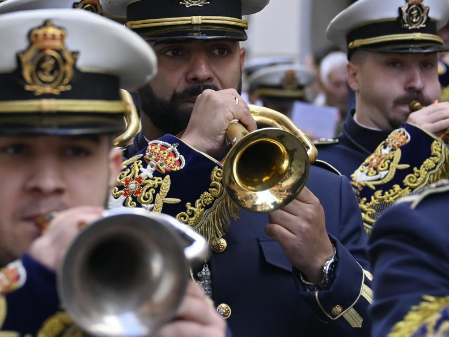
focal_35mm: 265
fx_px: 3437
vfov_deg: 5.6
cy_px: 75
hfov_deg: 7.5
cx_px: 214
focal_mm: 91
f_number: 5
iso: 250
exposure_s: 1/200
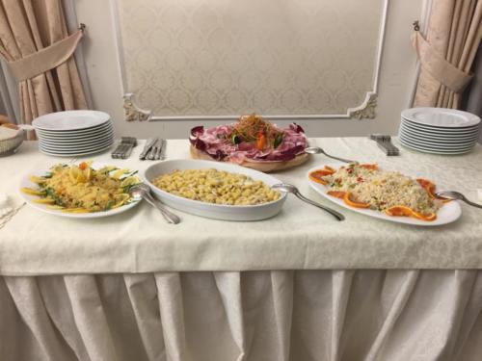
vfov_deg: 48.2
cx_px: 241
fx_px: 404
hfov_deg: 61.7
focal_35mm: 29
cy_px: 180
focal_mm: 4.15
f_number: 2.2
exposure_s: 1/33
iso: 125
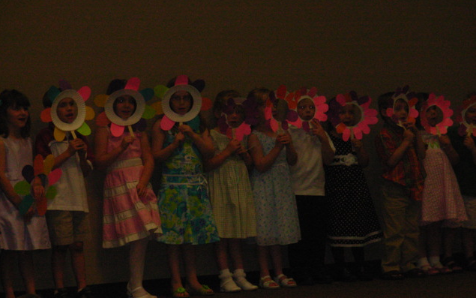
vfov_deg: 6.5
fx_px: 2634
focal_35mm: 203
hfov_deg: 10.3
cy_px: 172
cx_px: 238
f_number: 5
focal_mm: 31.4
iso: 200
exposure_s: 1/395
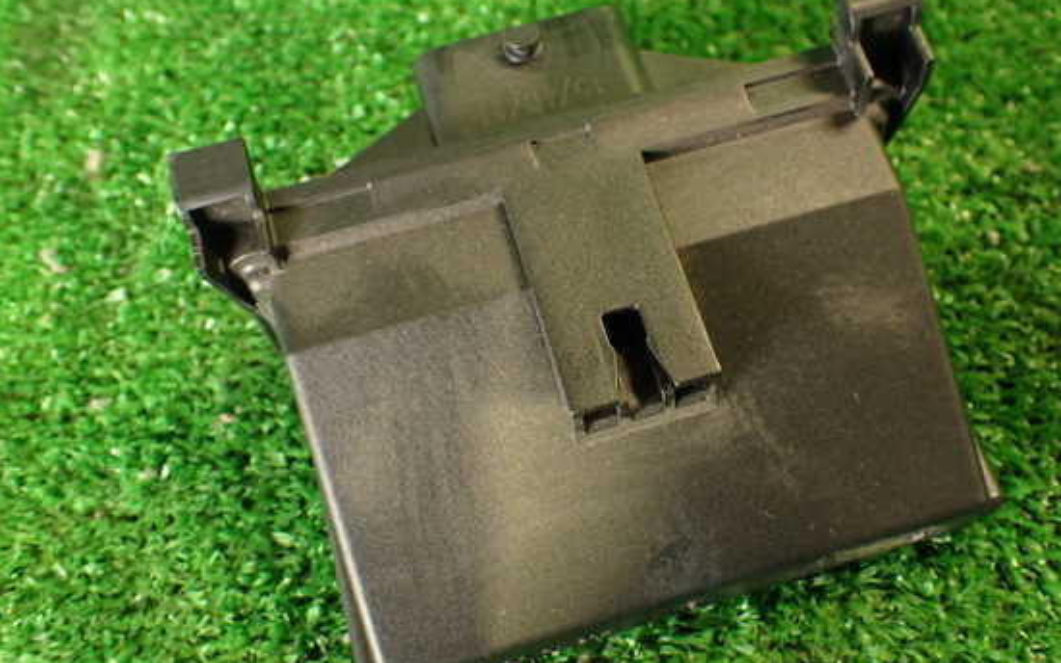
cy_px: 333
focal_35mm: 37
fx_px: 1070
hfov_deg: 52.7
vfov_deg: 34.5
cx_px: 575
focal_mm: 5.79
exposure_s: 1/30
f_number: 2.4
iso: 400
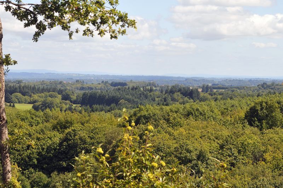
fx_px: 942
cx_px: 142
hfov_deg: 17.1
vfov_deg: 11.4
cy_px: 94
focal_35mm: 120
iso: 250
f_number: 9
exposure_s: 1/320
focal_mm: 80
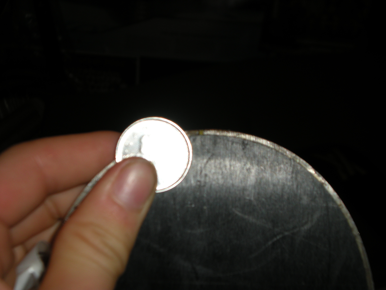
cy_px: 145
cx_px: 193
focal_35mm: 87
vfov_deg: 17.0
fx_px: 970
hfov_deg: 22.5
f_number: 5.1
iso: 64
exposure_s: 1/125
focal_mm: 14.3
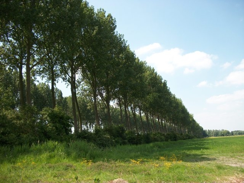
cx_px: 122
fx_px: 226
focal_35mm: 32
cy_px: 92
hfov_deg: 56.8
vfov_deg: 44.2
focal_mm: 5.7
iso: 80
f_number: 2.9
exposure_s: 1/800
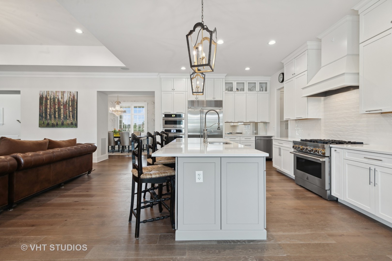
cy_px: 130
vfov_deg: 73.7
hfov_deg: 96.7
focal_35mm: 16
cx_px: 196
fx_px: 174
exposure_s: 1/15
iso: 200
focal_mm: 16
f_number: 9.5
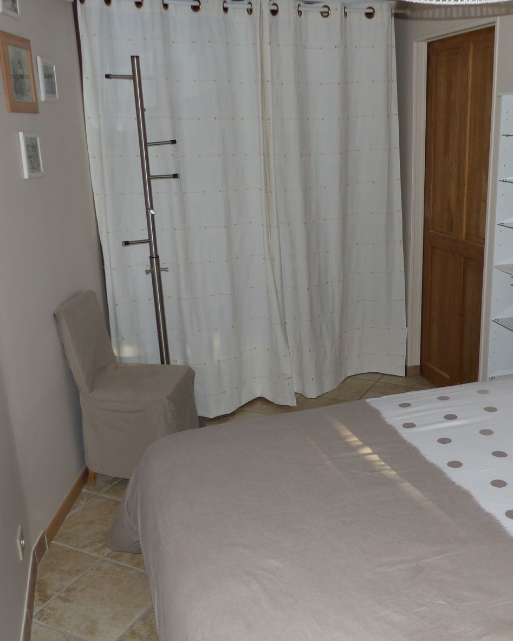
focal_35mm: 33
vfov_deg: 54.2
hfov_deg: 44.0
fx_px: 626
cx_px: 333
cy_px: 319
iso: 100
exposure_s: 1/60
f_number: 2.8
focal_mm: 4.5
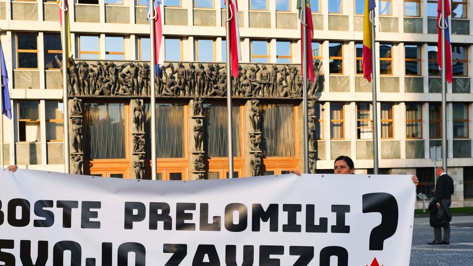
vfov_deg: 21.0
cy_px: 192
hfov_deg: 36.4
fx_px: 715
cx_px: 178
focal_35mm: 57
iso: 320
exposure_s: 1/1000
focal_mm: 27.7
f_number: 5
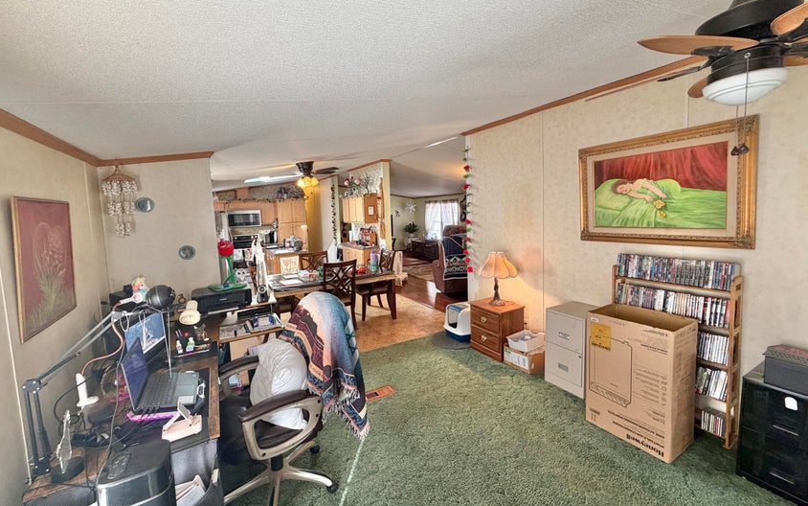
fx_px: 330
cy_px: 236
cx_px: 401
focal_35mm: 15
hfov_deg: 101.4
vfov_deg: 74.7
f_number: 2.2
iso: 200
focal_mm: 2.22
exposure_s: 1/60
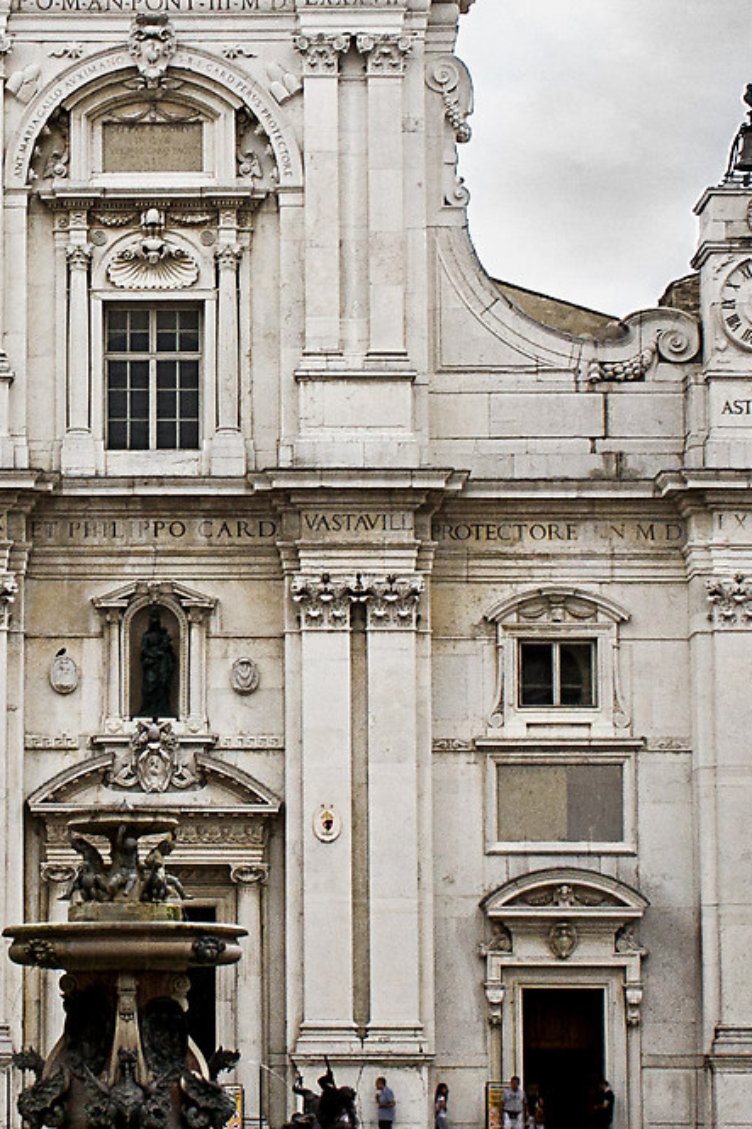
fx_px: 4075
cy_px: 462
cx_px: -3
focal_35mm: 130
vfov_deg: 15.8
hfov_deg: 10.5
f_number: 7.1
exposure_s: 1/125
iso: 220
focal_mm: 24
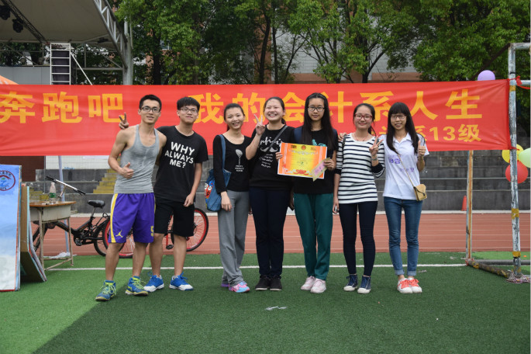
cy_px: 177
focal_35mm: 42
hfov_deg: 46.4
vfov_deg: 31.9
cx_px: 266
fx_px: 619
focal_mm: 28
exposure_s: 1/1000
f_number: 4
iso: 800
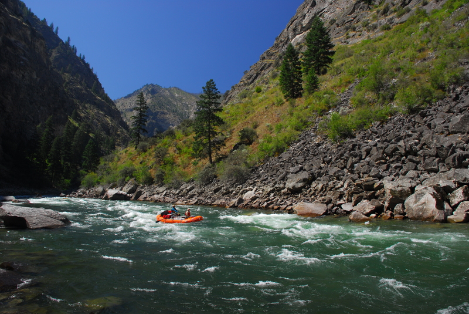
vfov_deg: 48.0
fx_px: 352
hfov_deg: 67.3
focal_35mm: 27
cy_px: 157
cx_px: 234
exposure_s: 1/160
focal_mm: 18
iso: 200
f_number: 6.3
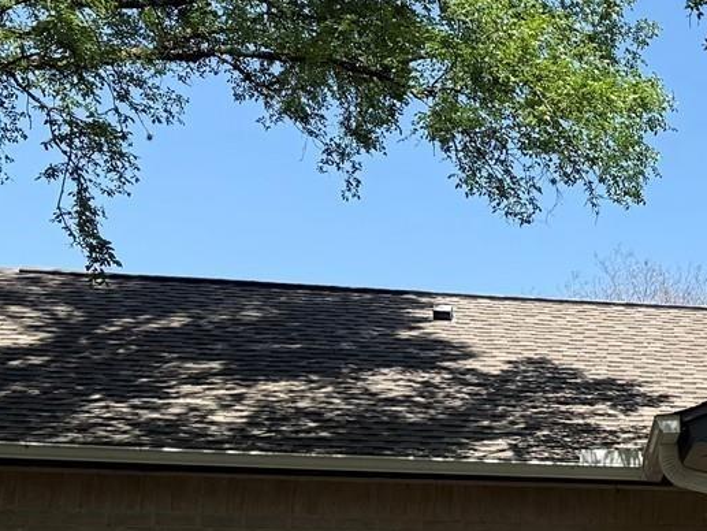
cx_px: 981
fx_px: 1941
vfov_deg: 15.5
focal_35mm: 95
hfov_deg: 18.8
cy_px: 371
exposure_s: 1/2525
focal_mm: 6.76
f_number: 1.78
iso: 80
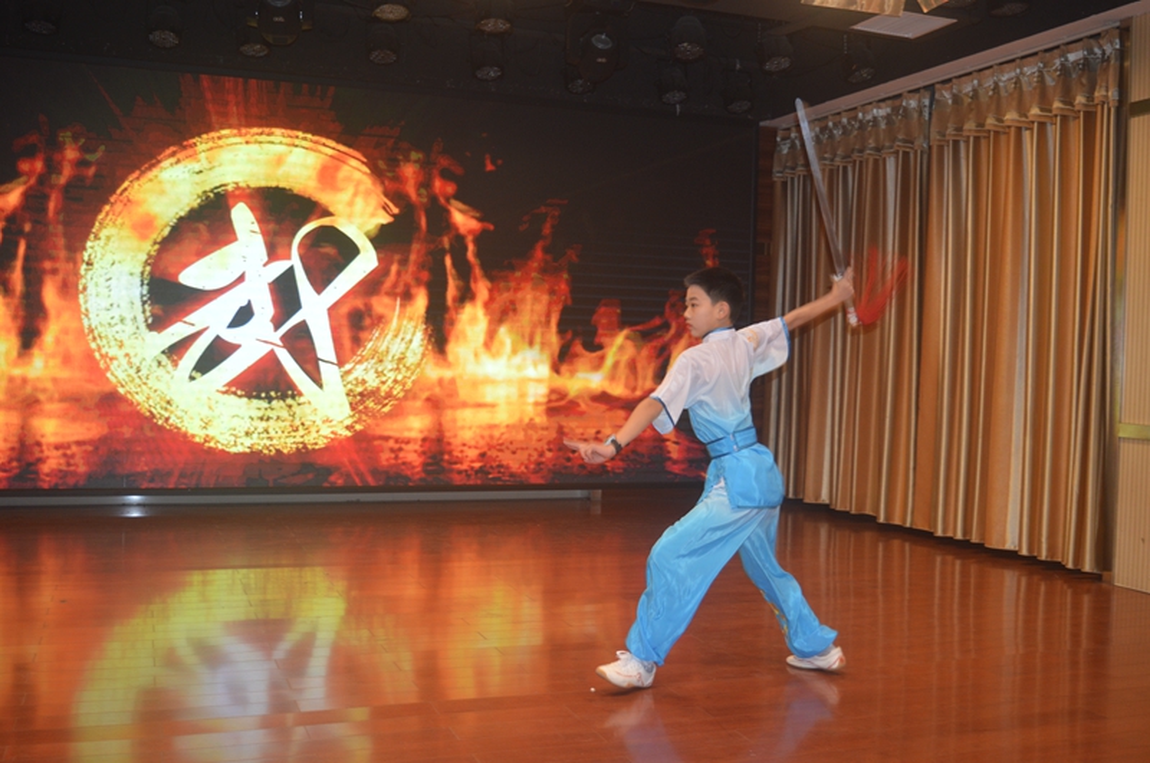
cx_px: 575
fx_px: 1196
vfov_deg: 35.4
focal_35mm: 38
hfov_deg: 51.3
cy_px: 382
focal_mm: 25
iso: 400
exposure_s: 1/100
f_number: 4
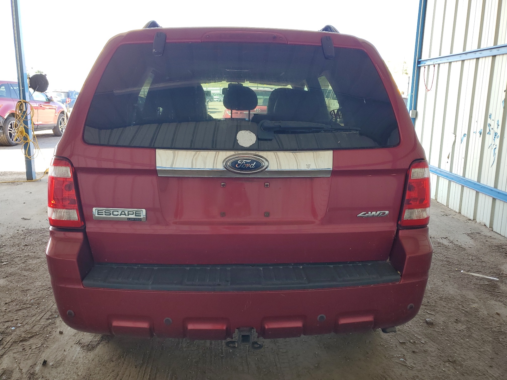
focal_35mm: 26
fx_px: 381
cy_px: 190
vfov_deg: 53.1
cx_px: 254
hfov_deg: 67.3
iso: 50
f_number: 1.5
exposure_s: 1/133
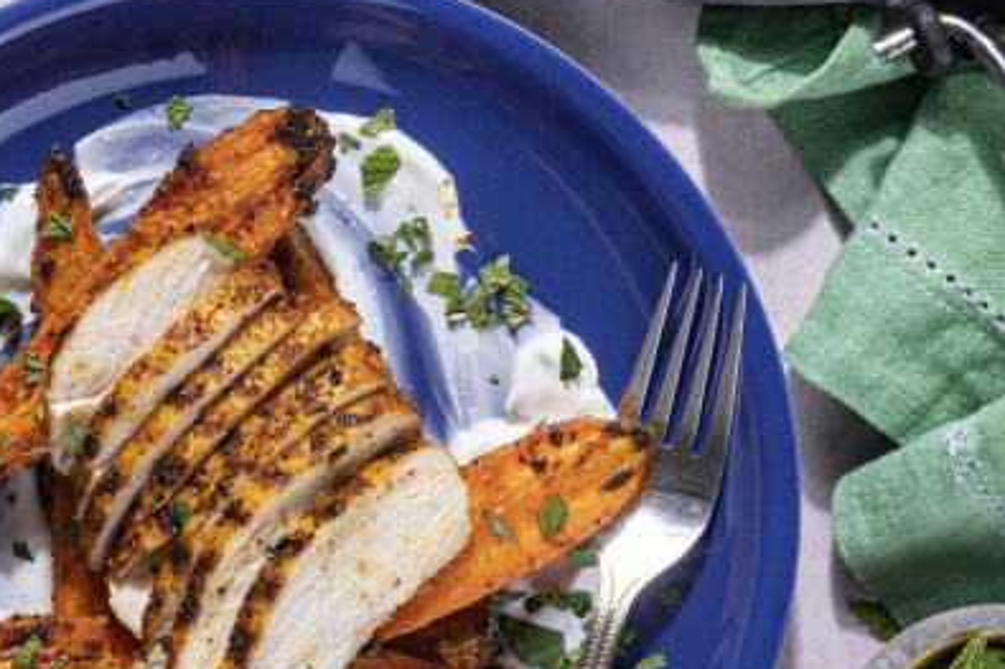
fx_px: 3321
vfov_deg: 11.5
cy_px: 111
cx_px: -36
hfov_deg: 16.8
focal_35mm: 119
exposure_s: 1/100
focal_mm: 50
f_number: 16
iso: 160
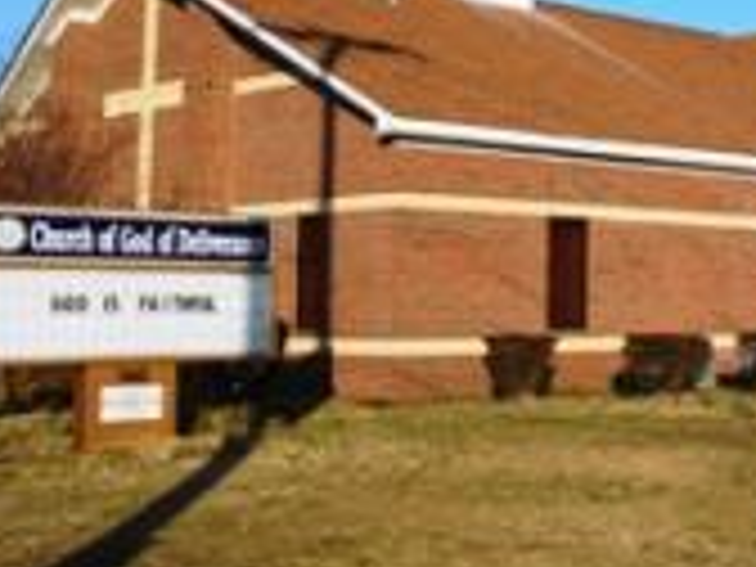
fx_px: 1616
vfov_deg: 19.8
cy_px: 194
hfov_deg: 24.3
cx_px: 860
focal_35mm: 74
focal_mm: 5.5
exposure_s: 1/1000
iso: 80
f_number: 3.6
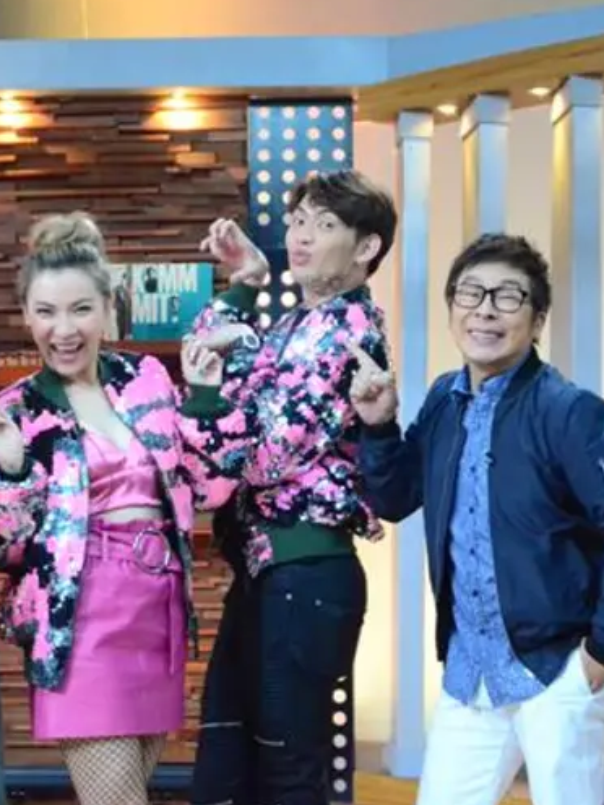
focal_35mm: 77
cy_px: 407
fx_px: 1791
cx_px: 237
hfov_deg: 19.1
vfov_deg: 25.3
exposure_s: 1/400
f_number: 3.8
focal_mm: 34
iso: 6400
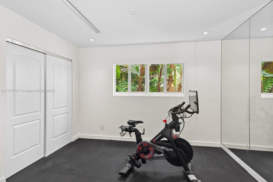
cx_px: 136
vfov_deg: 70.5
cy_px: 91
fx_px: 129
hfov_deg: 93.3
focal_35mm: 17
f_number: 8
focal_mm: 17
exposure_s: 1/30
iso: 200
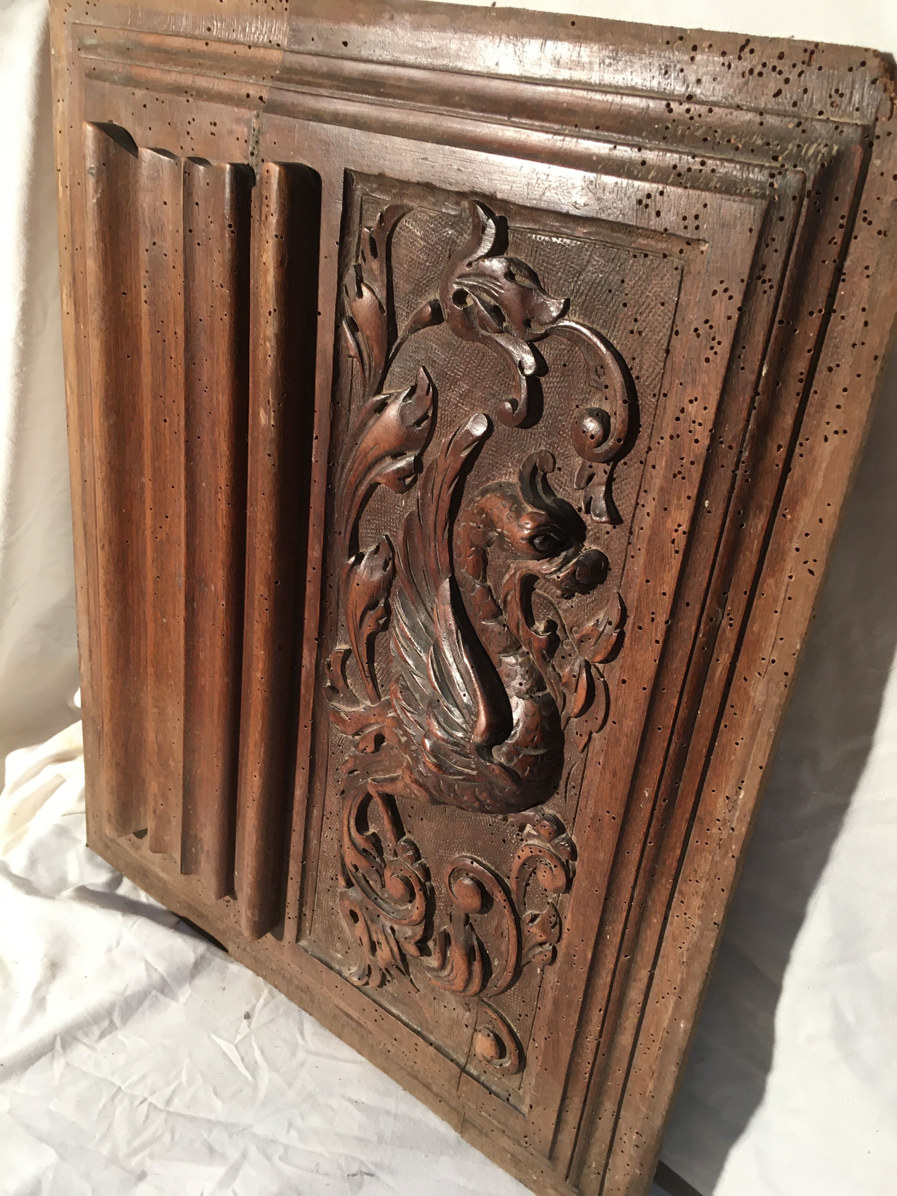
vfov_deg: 61.7
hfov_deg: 48.2
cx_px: 448
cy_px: 598
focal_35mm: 29
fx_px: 1002
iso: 80
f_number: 2.2
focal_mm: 4.15
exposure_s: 1/33
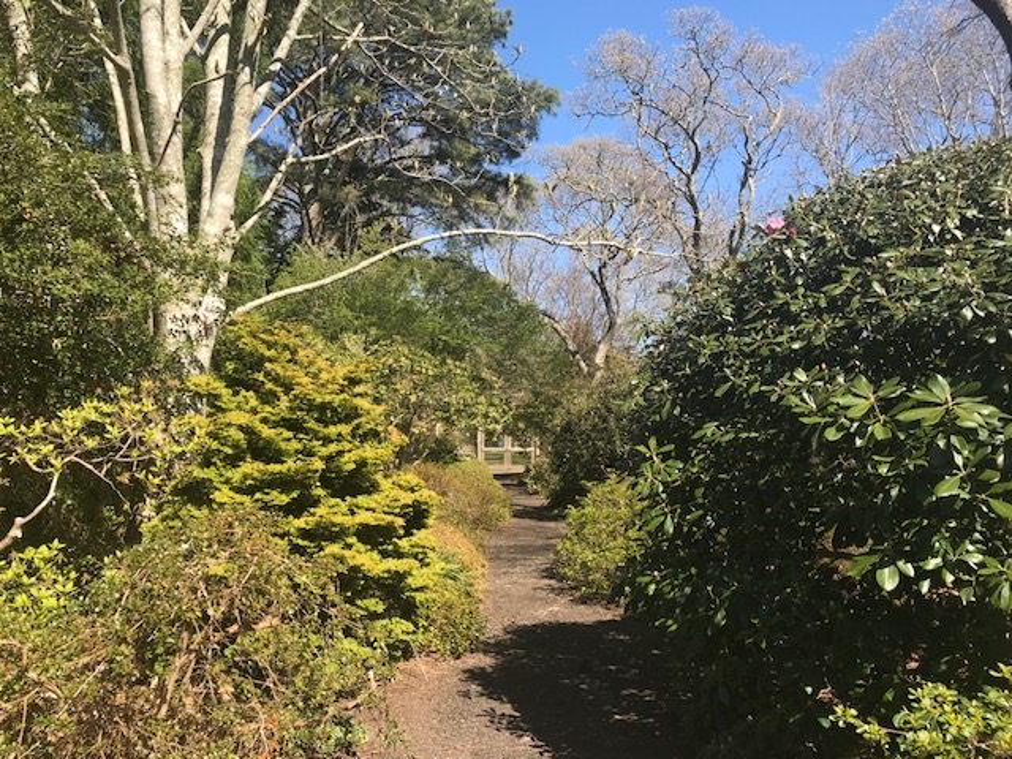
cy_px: 380
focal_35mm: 28
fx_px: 819
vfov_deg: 49.7
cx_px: 506
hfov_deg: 63.4
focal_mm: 3.99
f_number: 1.8
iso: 20
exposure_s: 1/1182
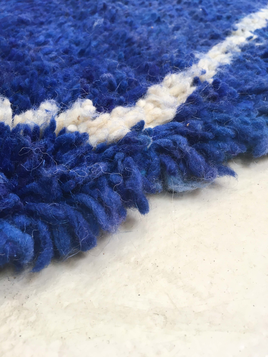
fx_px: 299
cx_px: 134
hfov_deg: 48.2
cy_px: 178
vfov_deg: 61.7
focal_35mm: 29
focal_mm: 4.15
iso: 80
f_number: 2.2
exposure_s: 1/35
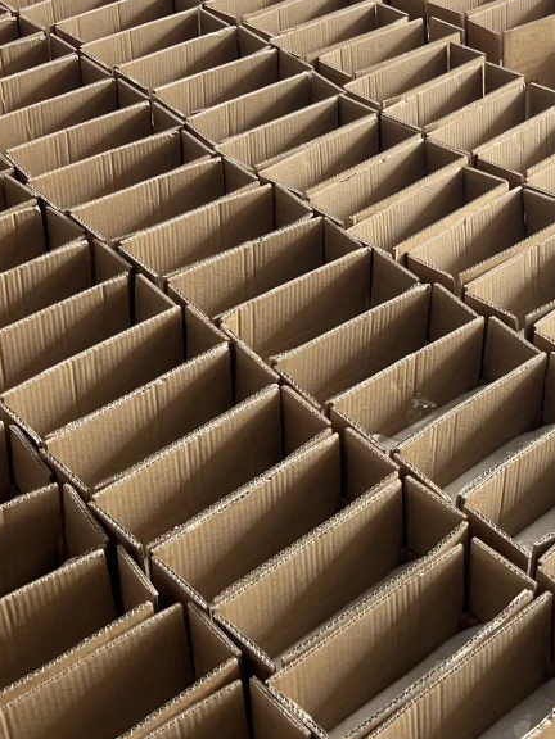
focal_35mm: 65
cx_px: 478
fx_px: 1390
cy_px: 113
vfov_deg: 28.9
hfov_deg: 22.2
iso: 100
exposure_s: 1/121
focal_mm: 5.7
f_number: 1.5
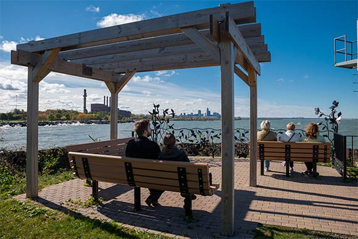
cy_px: 120
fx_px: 239
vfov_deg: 53.2
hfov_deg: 73.7
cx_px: 179
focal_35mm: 24
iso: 400
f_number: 16
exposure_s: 1/500
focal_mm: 24
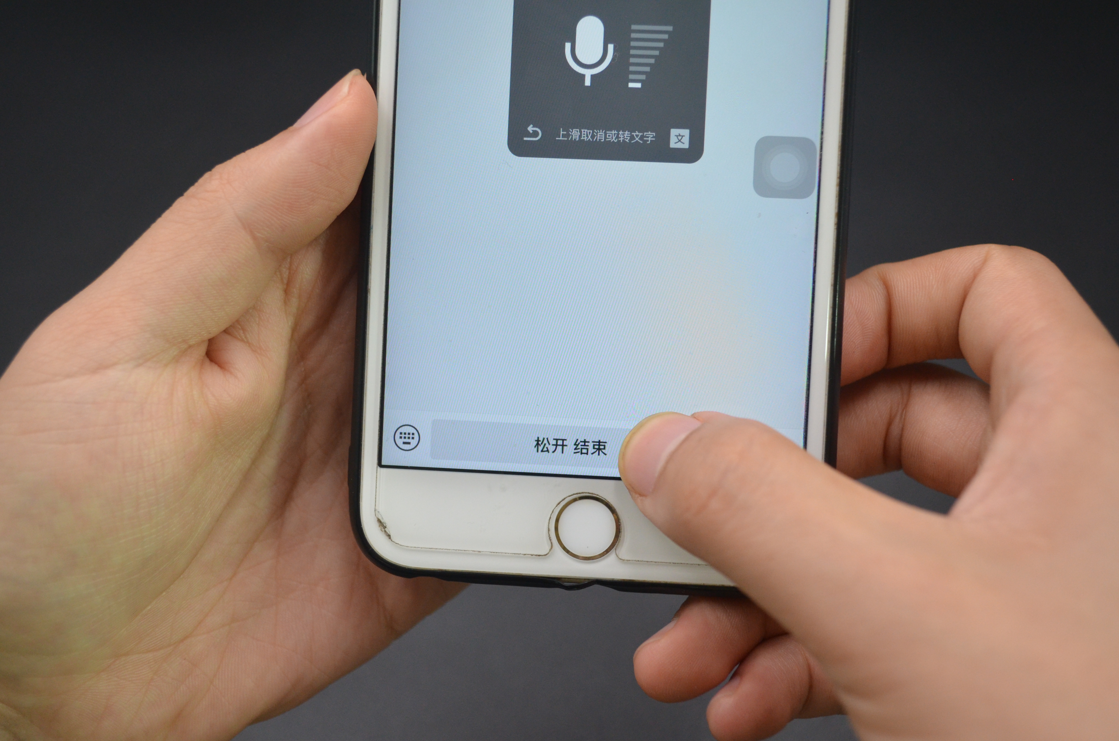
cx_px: 560
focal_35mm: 42
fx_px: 1303
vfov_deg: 31.8
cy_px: 370
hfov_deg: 46.5
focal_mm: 28
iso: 1250
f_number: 4.5
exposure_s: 1/500
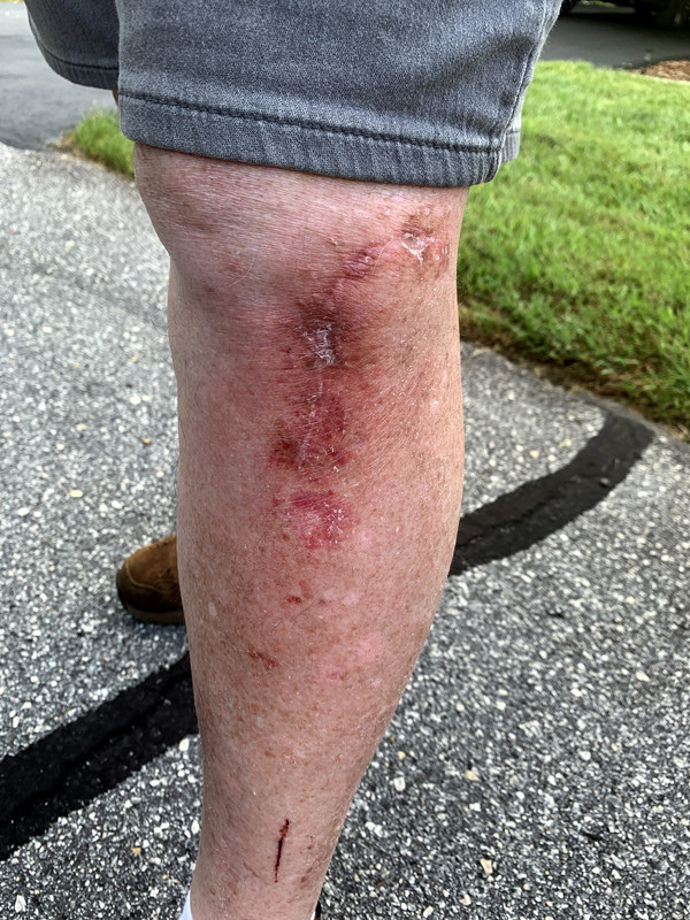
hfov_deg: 53.1
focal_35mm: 26
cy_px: 460
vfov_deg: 67.3
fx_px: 691
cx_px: 345
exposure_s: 1/161
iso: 25
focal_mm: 4.25
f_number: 1.8
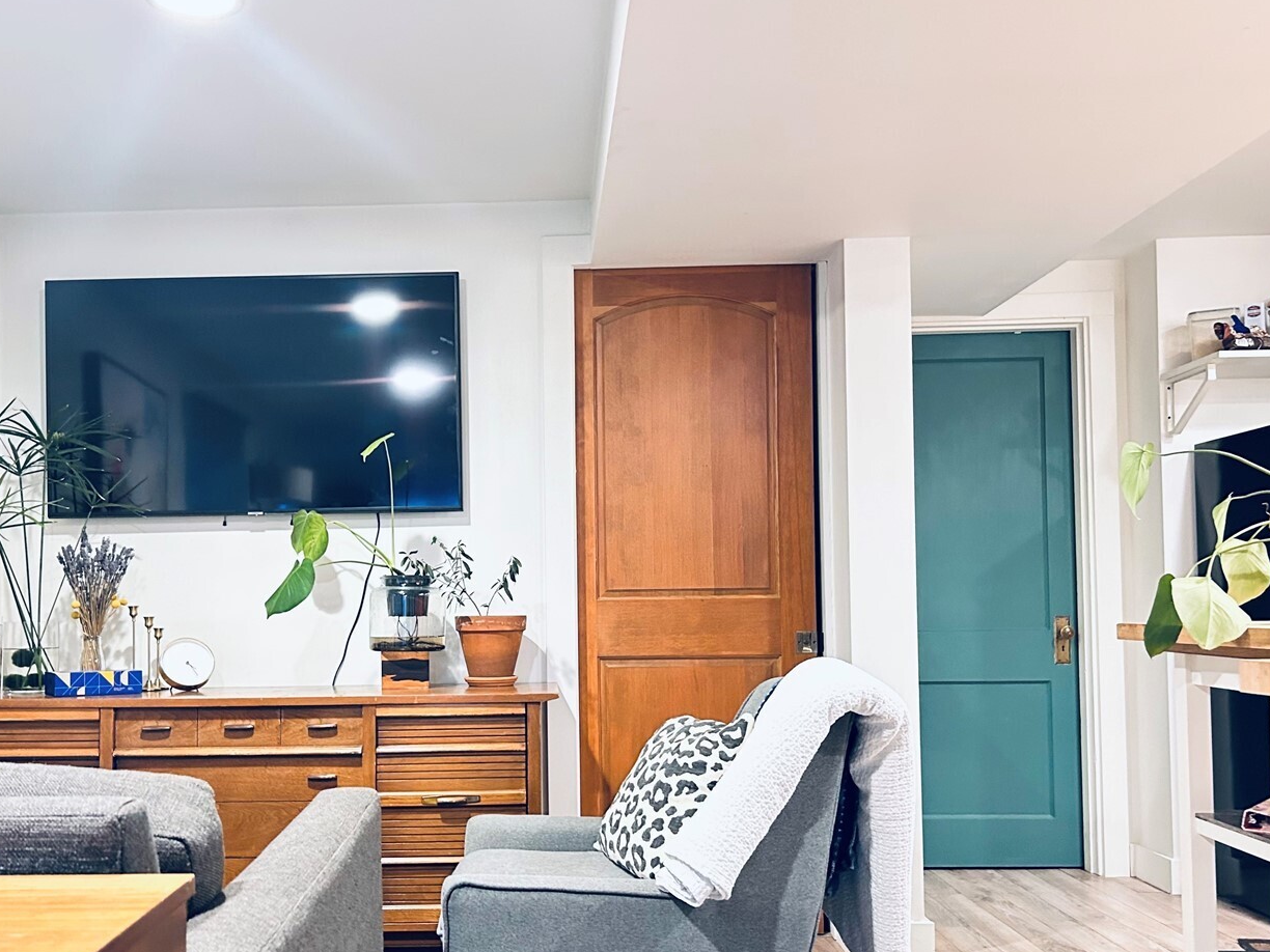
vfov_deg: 41.6
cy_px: 560
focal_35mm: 34
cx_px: 501
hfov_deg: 53.5
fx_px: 1247
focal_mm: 5.7
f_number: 1.5
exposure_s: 1/40
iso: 640
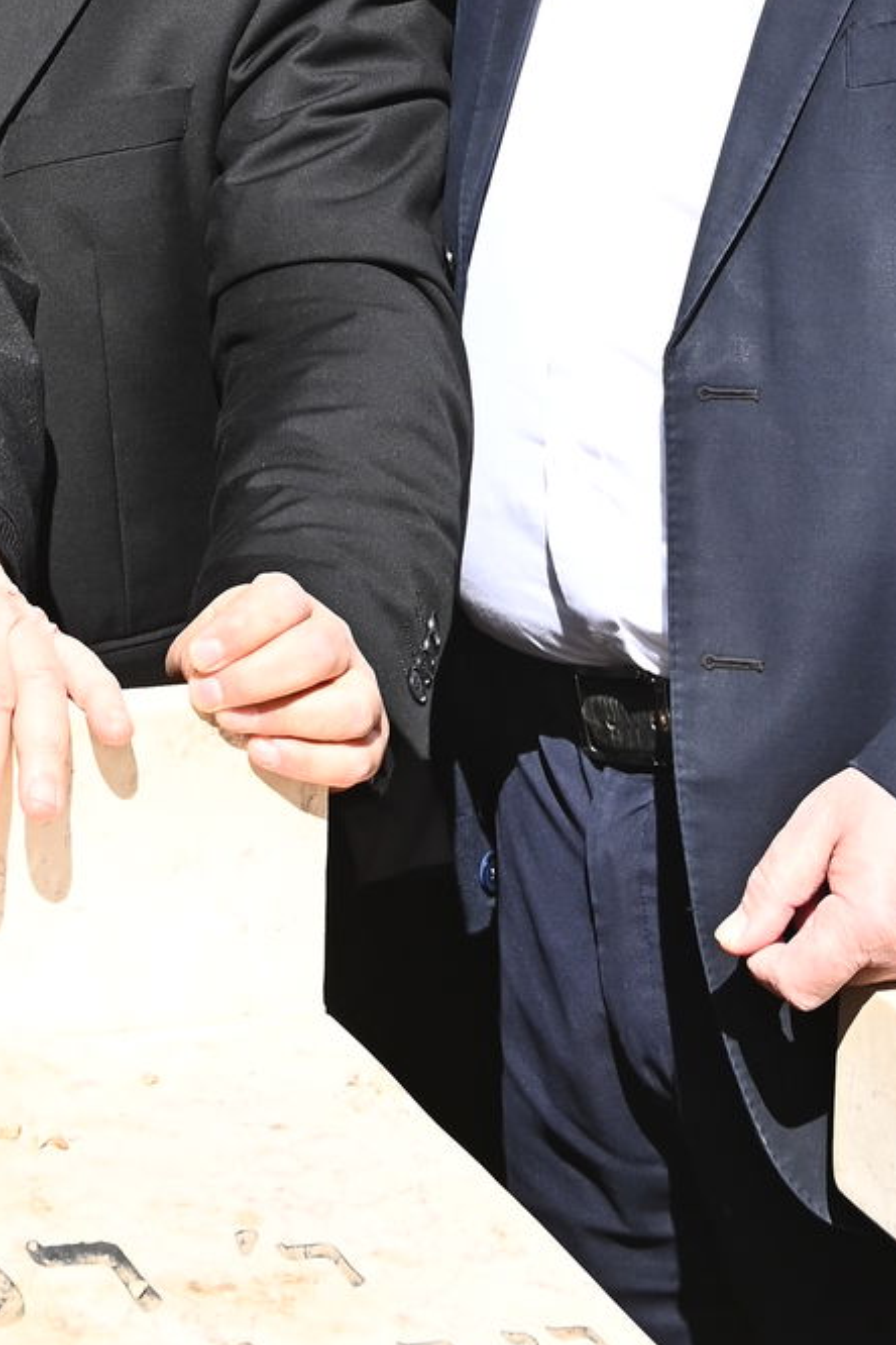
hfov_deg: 13.2
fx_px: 3770
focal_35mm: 101
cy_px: -698
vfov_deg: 18.0
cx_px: -147
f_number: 9
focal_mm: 32
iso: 320
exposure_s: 1/320
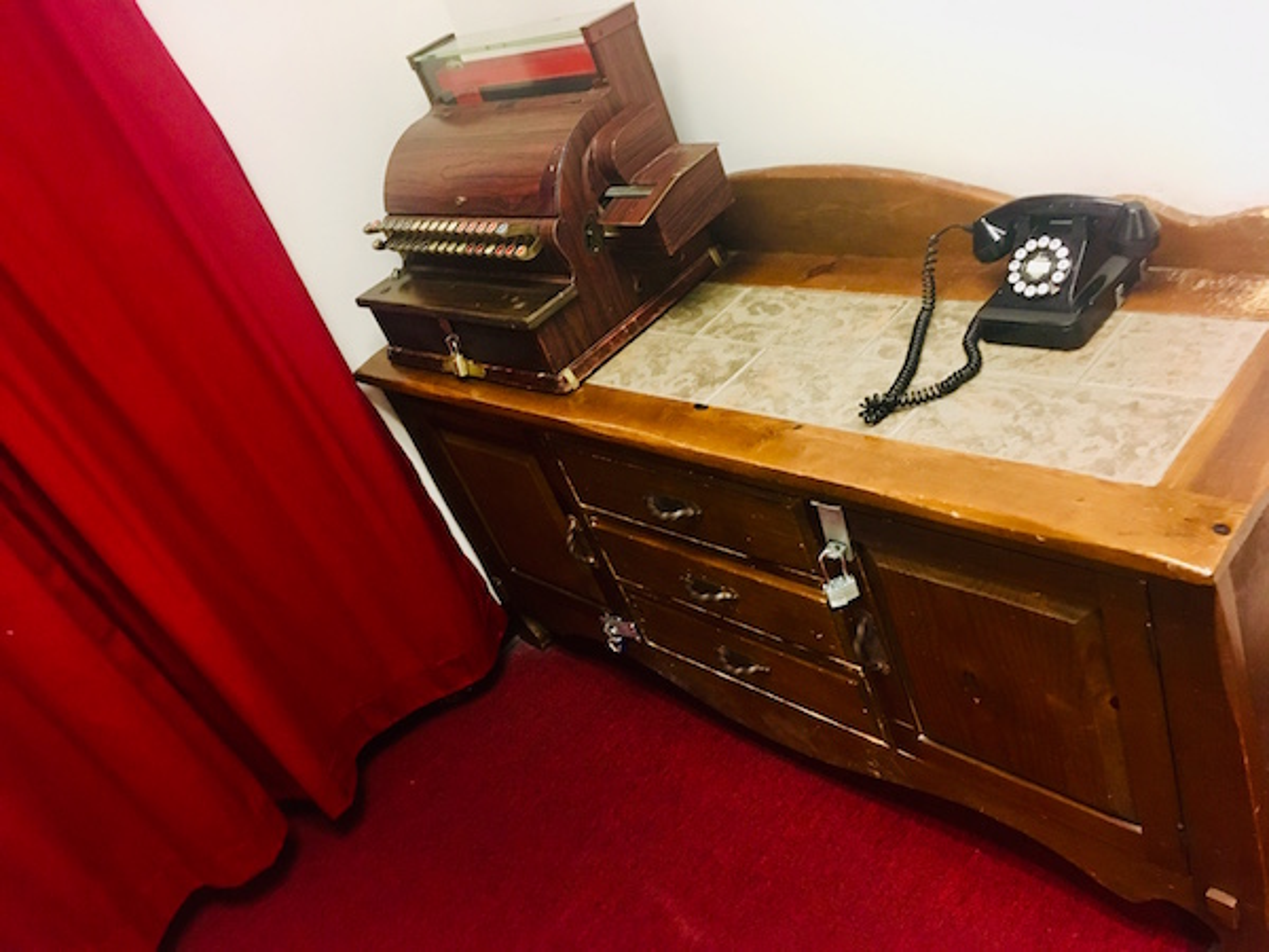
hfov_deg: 61.7
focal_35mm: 29
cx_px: 634
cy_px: 476
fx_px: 1063
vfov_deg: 48.2
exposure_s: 1/30
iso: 200
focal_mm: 4.15
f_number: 2.2
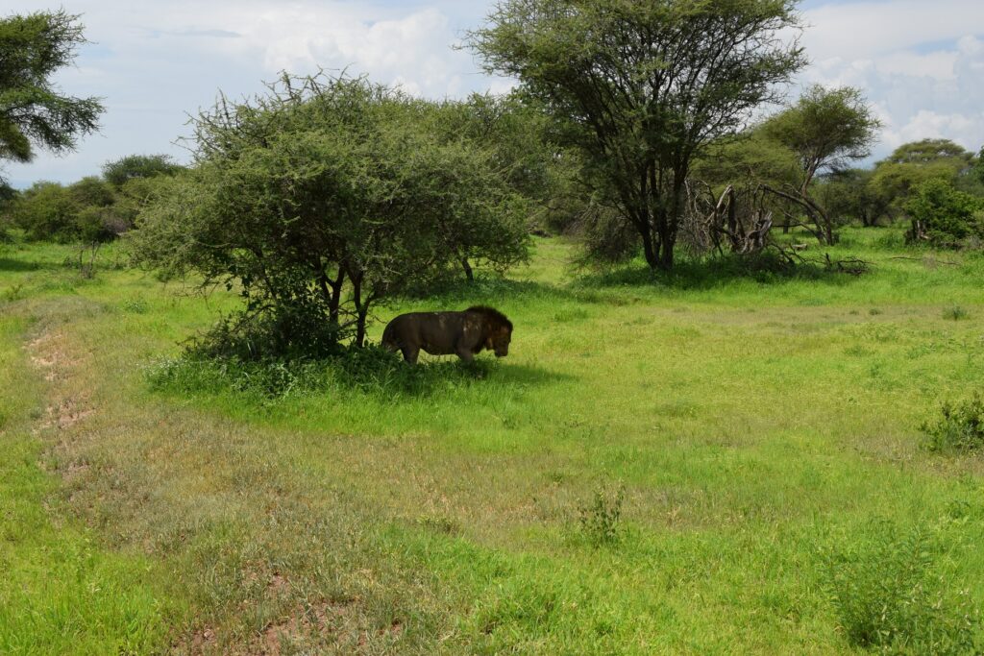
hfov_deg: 37.8
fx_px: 1435
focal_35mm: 52
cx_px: 492
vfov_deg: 25.8
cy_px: 328
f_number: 9
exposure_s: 1/320
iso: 200
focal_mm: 35
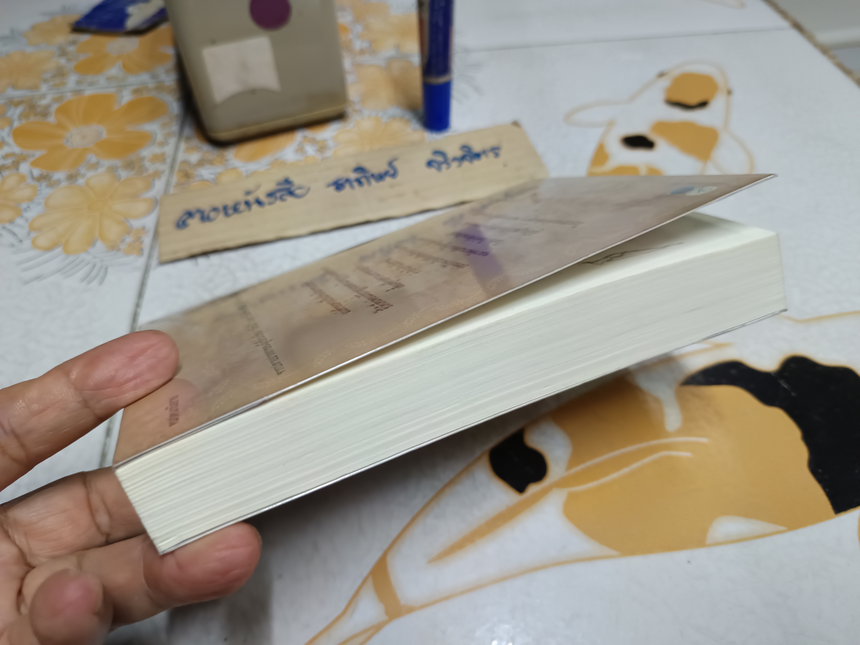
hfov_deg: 71.6
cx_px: 430
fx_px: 596
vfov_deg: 56.8
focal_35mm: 24
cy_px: 322
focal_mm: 5.31
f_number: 1.7
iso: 1044
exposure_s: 1/33.3
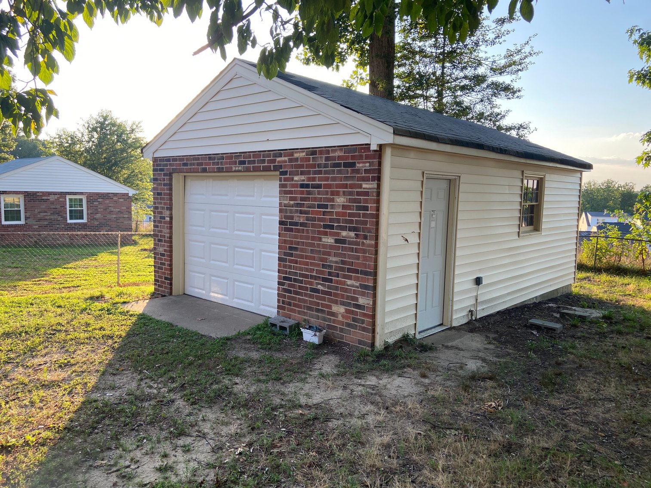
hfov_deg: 67.3
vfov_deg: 53.1
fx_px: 489
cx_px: 326
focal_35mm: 26
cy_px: 244
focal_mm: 4.25
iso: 32
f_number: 1.8
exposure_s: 1/297
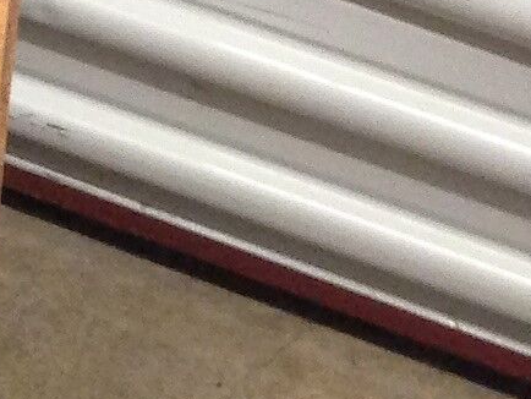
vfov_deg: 6.0
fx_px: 3806
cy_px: -26
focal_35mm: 248
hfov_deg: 6.9
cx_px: -1232
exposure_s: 1/20
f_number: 2.4
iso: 160
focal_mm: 4.12
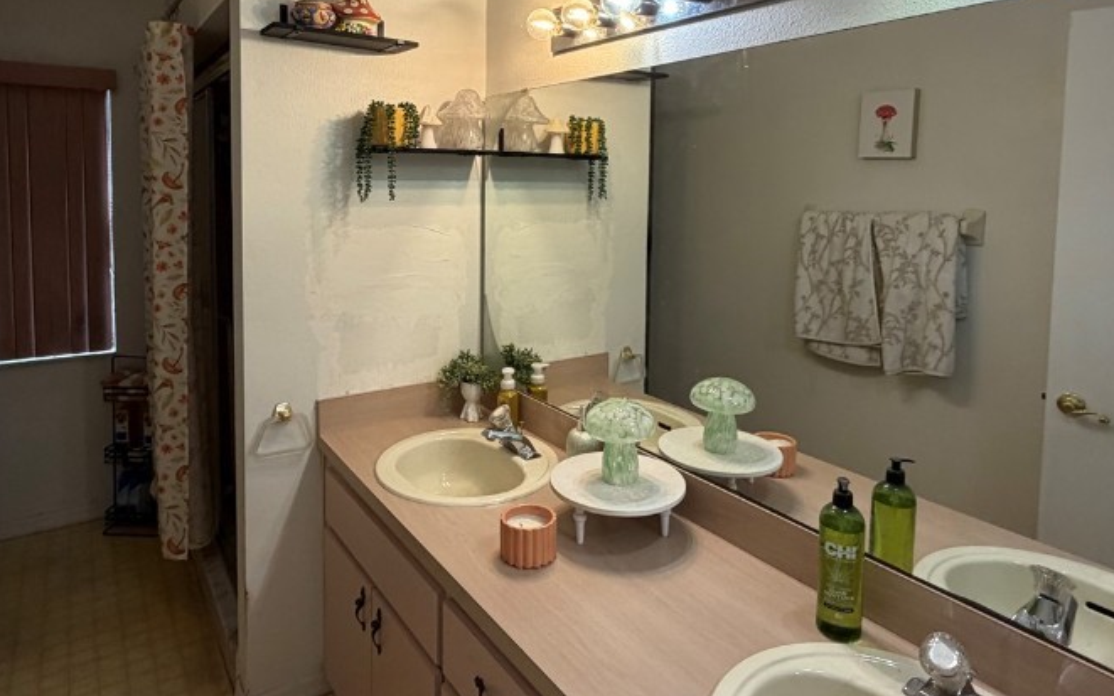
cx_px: 534
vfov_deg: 51.9
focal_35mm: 23
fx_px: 698
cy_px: 224
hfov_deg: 77.1
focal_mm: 2.22
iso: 250
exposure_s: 1/120
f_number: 2.2
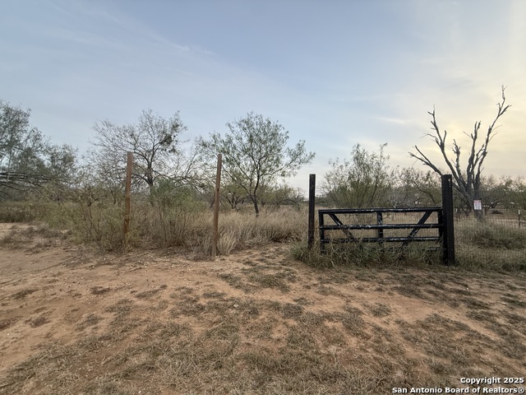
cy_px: 198
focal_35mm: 14
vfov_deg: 85.7
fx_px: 213
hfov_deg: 102.1
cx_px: 263
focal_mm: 2.22
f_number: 2.2
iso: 80
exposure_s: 1/99
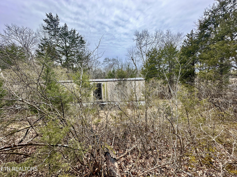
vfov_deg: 85.7
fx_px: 96
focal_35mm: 14
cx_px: 118
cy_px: 88
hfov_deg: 102.1
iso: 40
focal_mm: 2.22
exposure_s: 1/278
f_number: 2.2
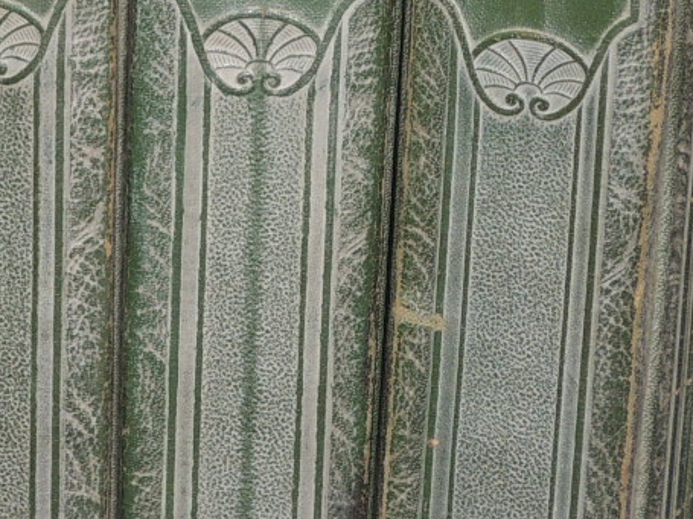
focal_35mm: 218
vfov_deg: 6.8
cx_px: 145
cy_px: 148
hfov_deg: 9.1
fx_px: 4363
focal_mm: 11.1
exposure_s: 1/60
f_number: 3.7
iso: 200
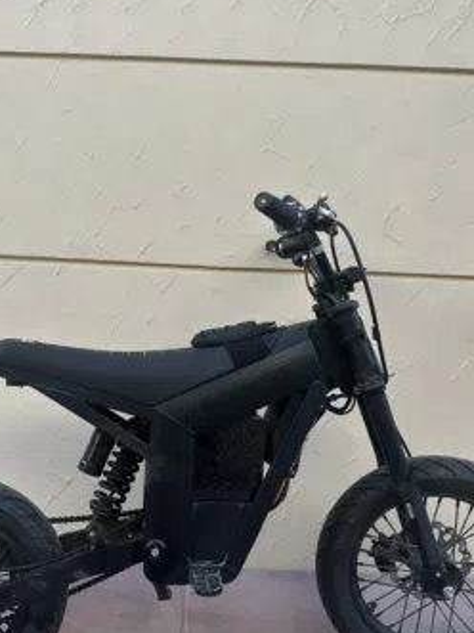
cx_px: 195
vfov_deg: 61.5
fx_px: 530
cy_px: 352
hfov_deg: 48.0
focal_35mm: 29
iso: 80
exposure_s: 1/580
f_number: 1.78
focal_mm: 6.86
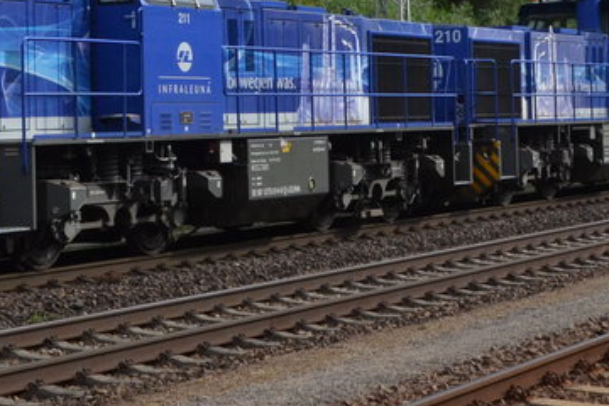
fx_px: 1861
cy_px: 17
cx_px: 262
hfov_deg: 18.6
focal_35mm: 110
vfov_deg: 12.3
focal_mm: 22
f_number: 7.1
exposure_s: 1/1250
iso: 800
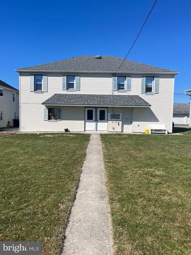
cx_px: 96
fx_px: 191
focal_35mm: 26
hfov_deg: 53.0
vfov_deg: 67.3
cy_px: 128
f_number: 1.6
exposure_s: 1/5076
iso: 50
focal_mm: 5.1
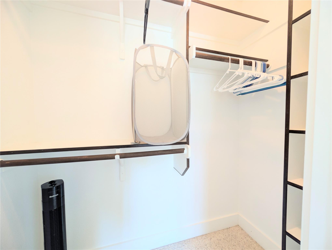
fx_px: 115
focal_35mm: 12
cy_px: 125
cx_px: 166
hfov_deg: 110.5
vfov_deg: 94.6
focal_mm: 2.02
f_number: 1.7
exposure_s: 1/15
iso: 61
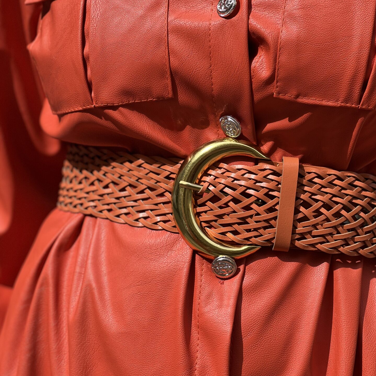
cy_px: 132
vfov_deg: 19.0
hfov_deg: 19.1
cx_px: 188
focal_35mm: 91
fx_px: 1118
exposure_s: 1/381
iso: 32
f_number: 2.8
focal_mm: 9
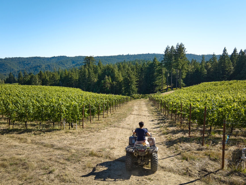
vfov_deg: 53.0
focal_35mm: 26
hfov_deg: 67.3
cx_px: 124
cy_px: 94
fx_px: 185
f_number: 5
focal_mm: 12.29
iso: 100
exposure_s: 1/640
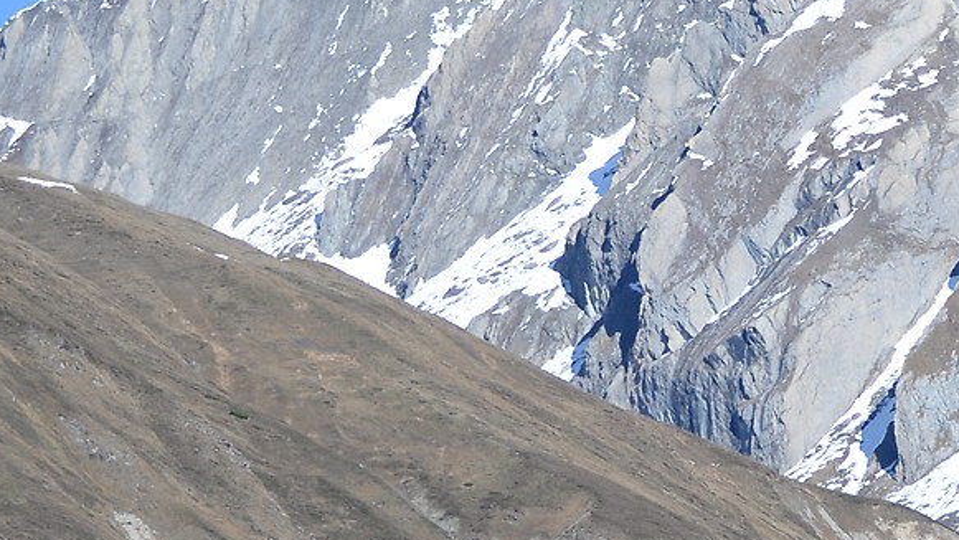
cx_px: 1675
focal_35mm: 346
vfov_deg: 3.5
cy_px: 697
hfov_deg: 6.1
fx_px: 8800
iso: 100
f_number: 4.5
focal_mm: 80
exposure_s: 1/640
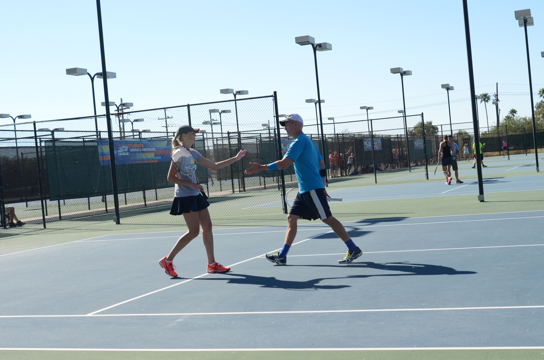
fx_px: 860
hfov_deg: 35.1
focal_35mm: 57
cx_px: 272
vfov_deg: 23.7
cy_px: 180
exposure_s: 1/1000
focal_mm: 38
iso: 400
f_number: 7.1
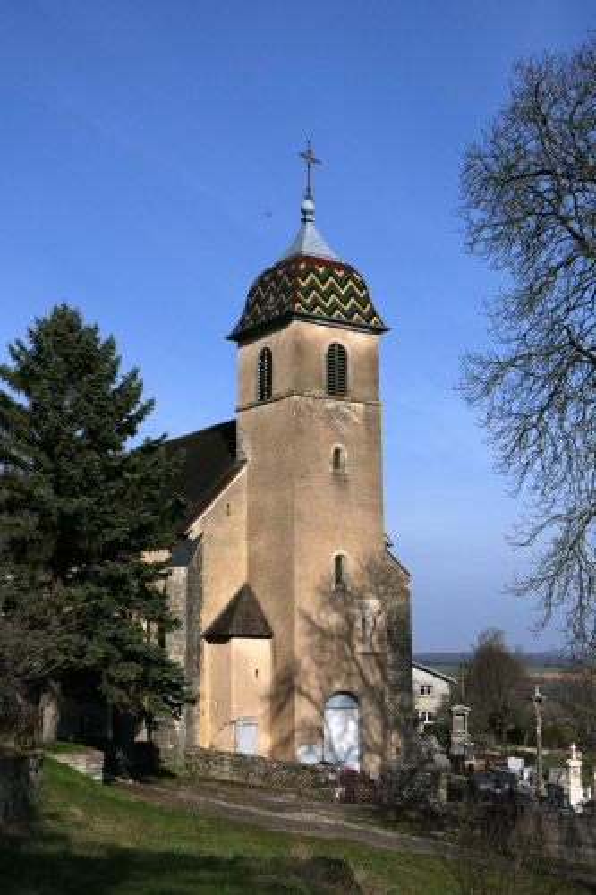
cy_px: 448
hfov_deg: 28.6
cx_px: 298
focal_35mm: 47
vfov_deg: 41.9
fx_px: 1168
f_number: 6.3
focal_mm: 17.2
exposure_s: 1/1600
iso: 125
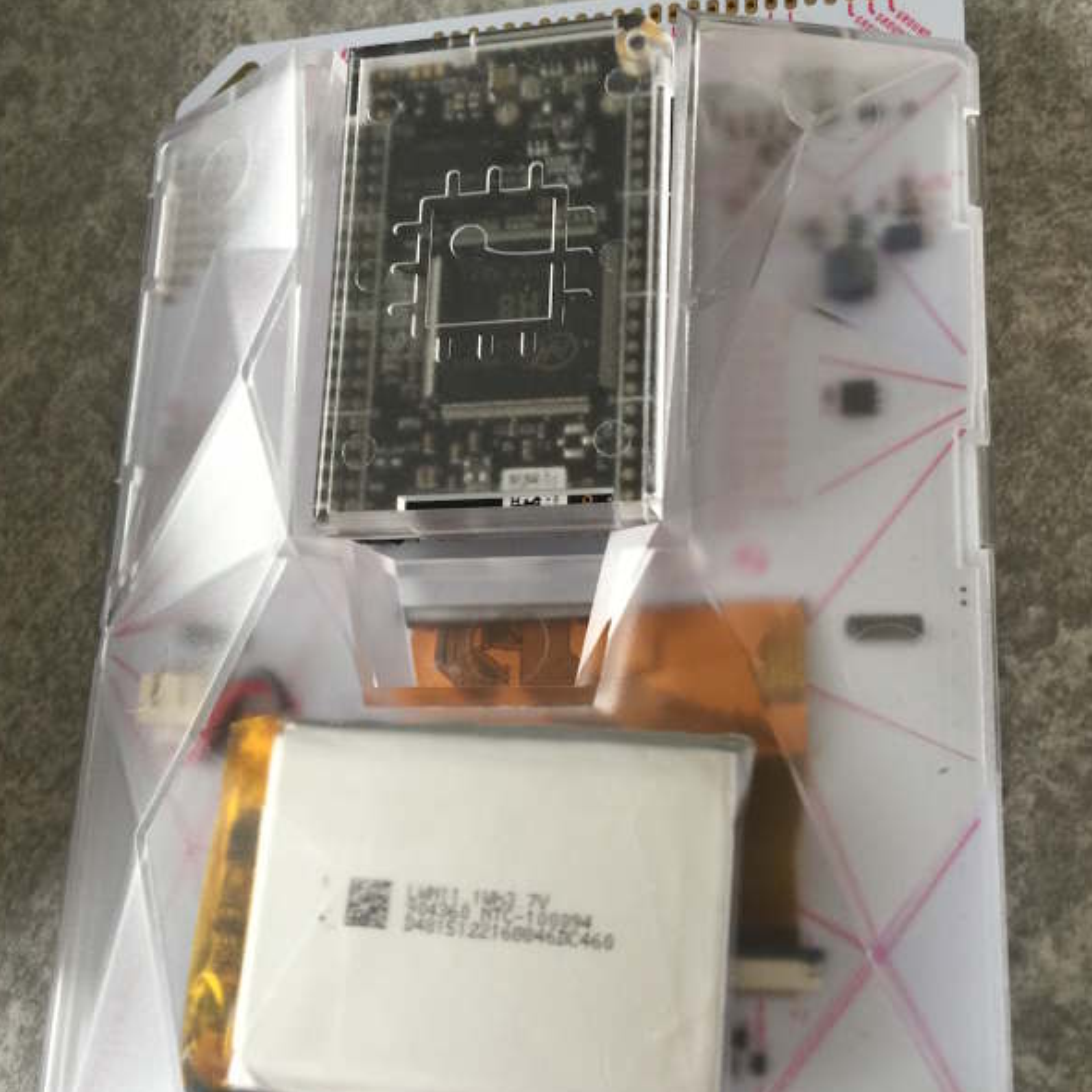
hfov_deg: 44.9
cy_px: 574
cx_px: 582
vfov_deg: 44.9
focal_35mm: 37
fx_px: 1321
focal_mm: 4.15
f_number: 2.2
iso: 50
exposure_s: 1/30
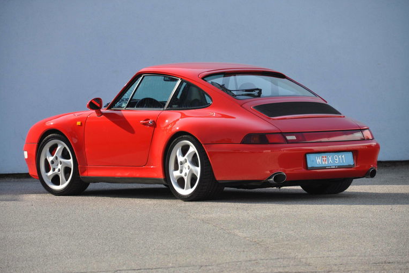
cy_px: 136
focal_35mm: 190
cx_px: 205
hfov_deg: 10.9
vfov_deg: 7.2
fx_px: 2153
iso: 500
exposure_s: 1/400
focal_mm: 125
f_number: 6
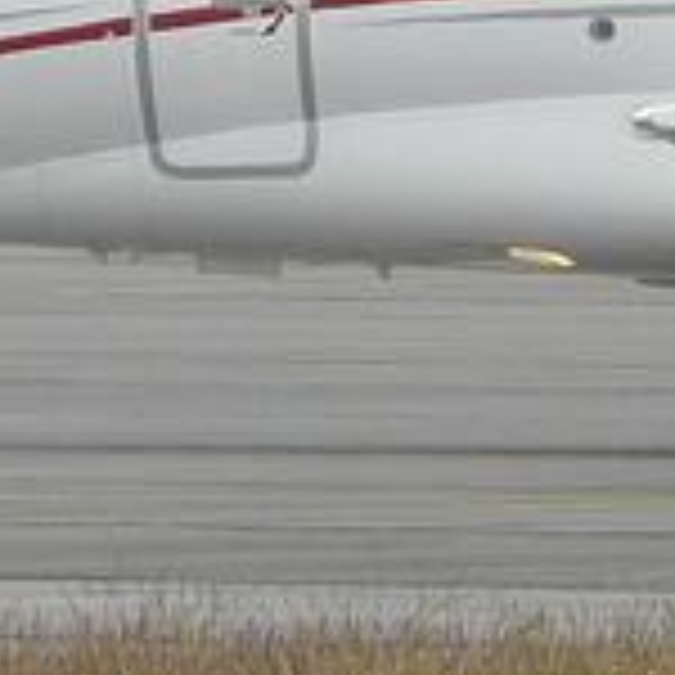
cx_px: 1260
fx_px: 28547
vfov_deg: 1.4
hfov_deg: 1.4
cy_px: -122
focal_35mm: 1294
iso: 100
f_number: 5.6
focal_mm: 35.2
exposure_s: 1/400
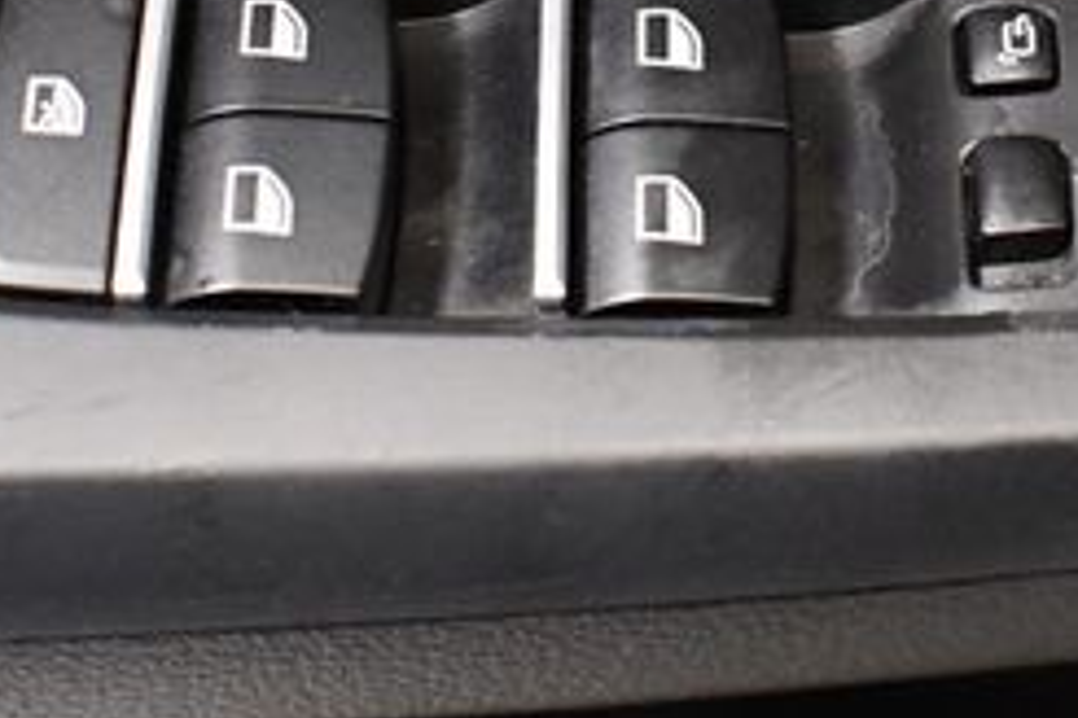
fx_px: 3593
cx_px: 925
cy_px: 96
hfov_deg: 16.9
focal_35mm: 120
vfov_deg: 11.4
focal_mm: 23
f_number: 3.8
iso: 4500
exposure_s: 1/60
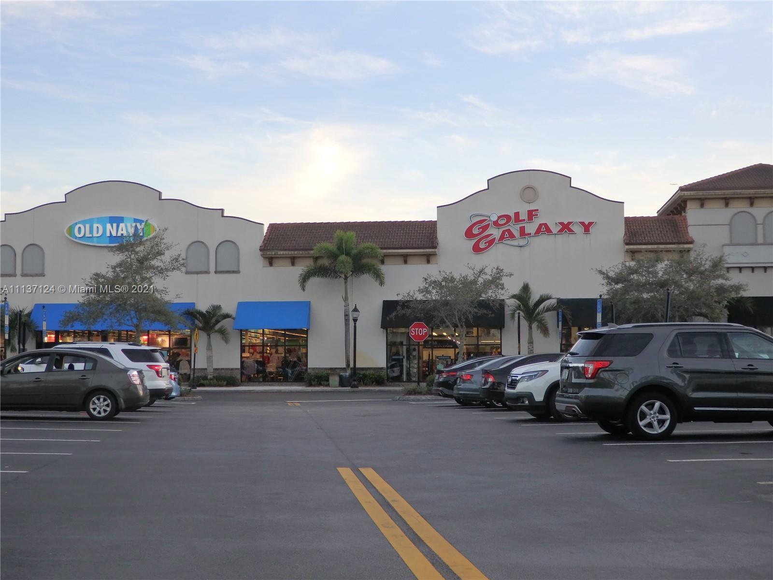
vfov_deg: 29.7
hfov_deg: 38.9
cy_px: 290
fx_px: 1094
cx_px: 386
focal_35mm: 49
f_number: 4
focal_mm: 8.9
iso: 125
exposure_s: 1/160
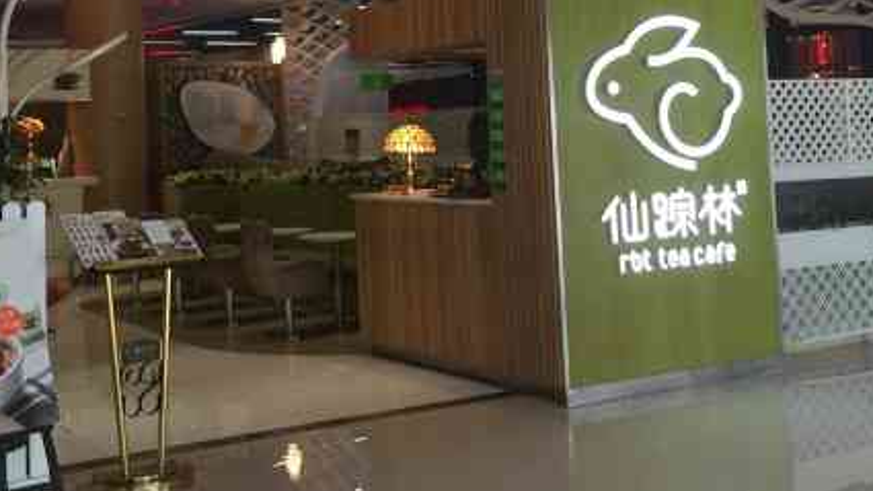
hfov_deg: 39.5
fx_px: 1204
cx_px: 302
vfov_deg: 22.6
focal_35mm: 52
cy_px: 77
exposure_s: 1/17
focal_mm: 4.15
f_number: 2.2
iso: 40
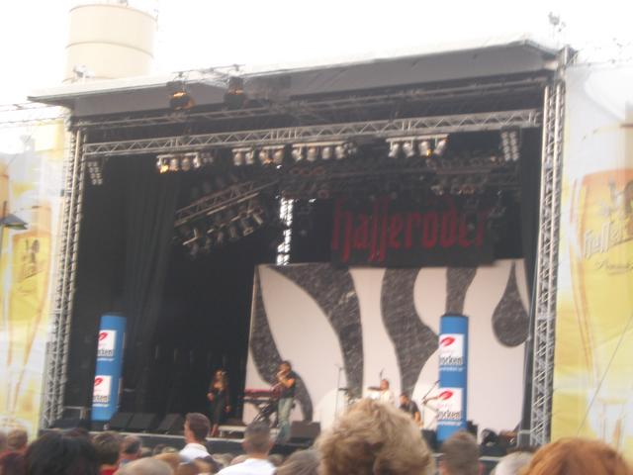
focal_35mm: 74
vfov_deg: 19.9
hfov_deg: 26.3
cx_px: 316
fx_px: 1353
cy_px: 238
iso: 50
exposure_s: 1/13
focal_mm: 12.2
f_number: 3.9
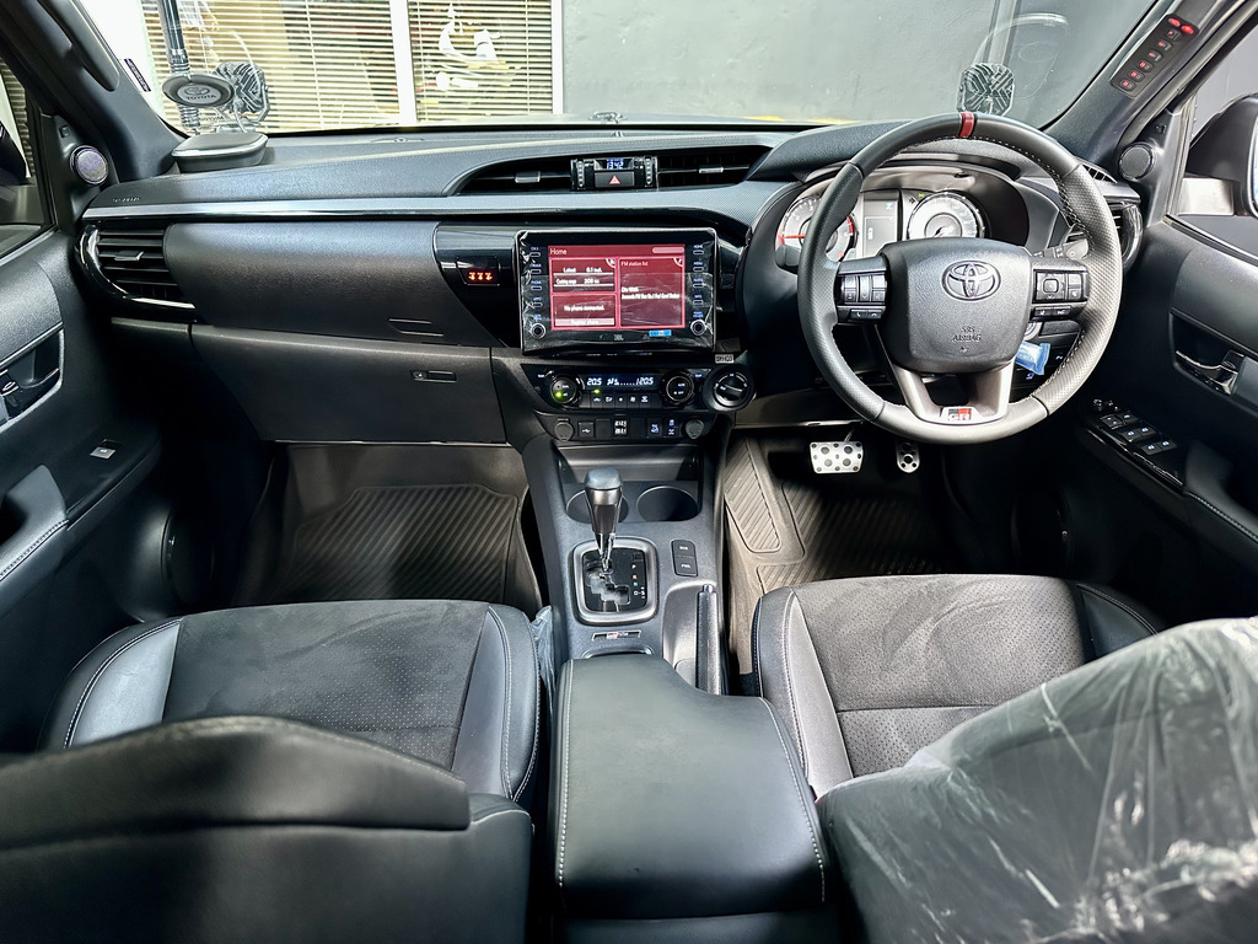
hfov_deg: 71.6
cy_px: 472
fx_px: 872
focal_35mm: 24
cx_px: 629
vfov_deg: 56.8
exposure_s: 1/59
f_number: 1.78
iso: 800
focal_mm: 6.86
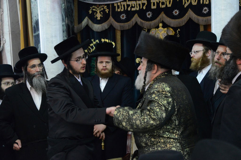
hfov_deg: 19.5
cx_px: 120
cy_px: 80
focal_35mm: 105
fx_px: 703
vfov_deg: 13.0
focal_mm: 105
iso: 5000
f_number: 5.3
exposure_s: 1/80
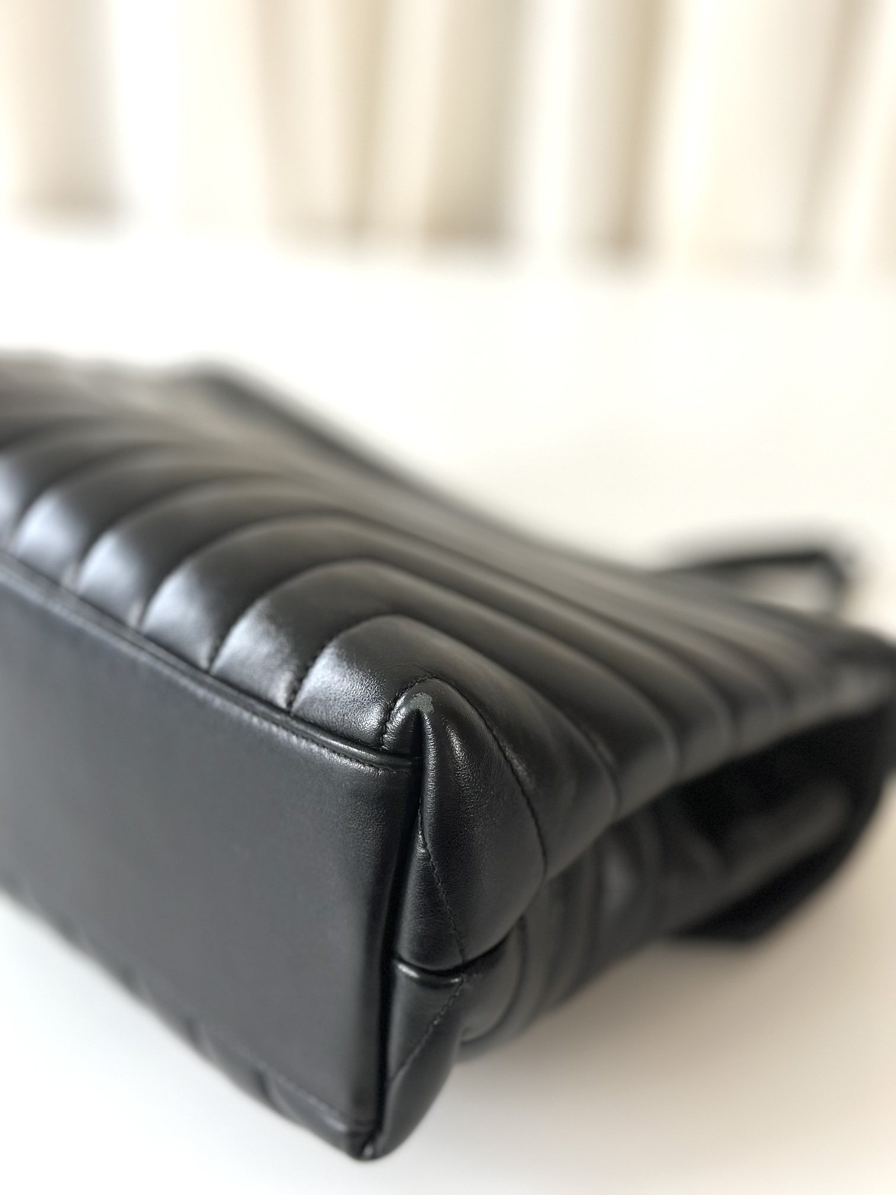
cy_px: 598
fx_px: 1657
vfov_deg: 39.7
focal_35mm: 48
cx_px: 448
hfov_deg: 30.3
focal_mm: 6.86
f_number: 1.78
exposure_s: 1/100
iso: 125
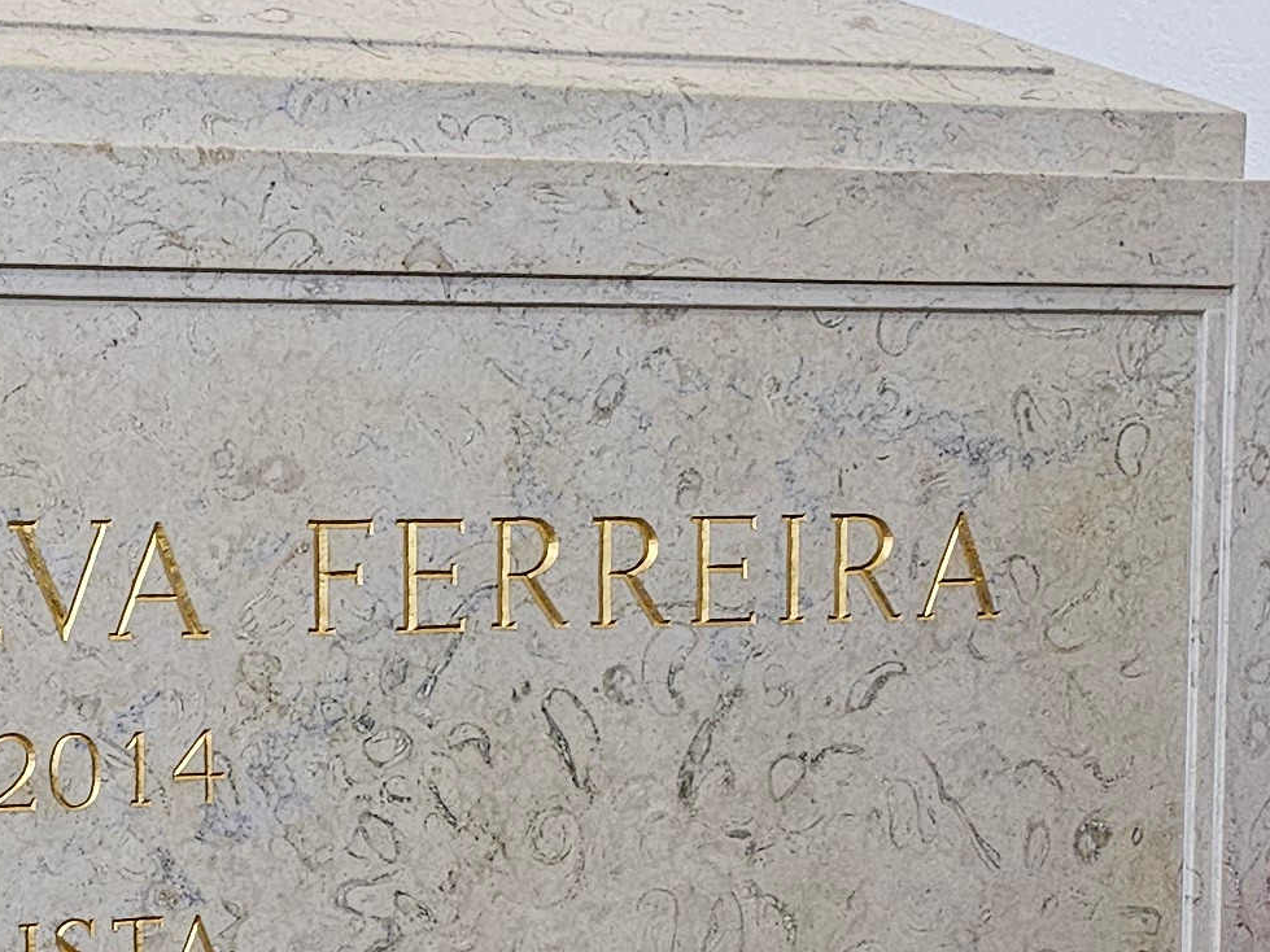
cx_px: 25
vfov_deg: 15.0
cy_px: 1248
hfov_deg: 20.3
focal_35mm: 94
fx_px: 3448
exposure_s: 1/60
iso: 640
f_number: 1.7
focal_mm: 6.3
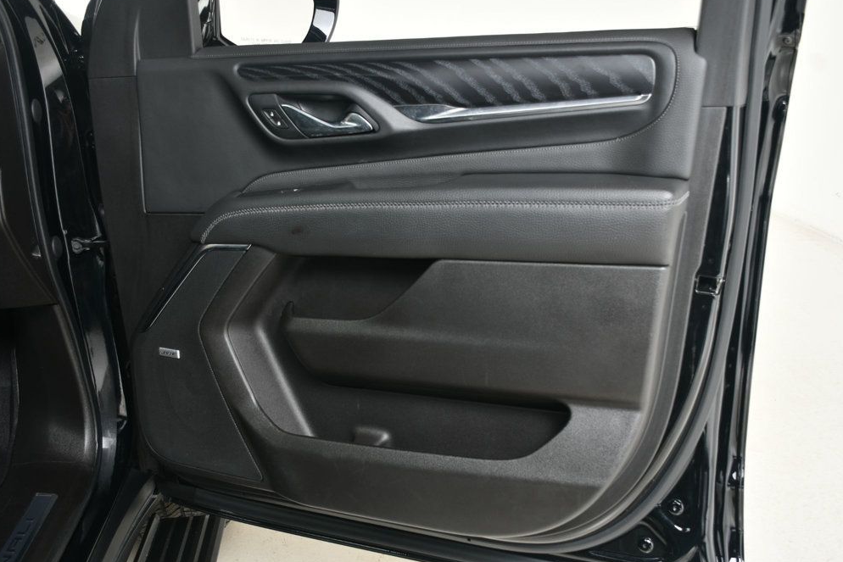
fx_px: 820
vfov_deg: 37.9
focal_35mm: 35
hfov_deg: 54.4
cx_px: 410
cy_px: 276
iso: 100
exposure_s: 1/160
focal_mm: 23
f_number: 5
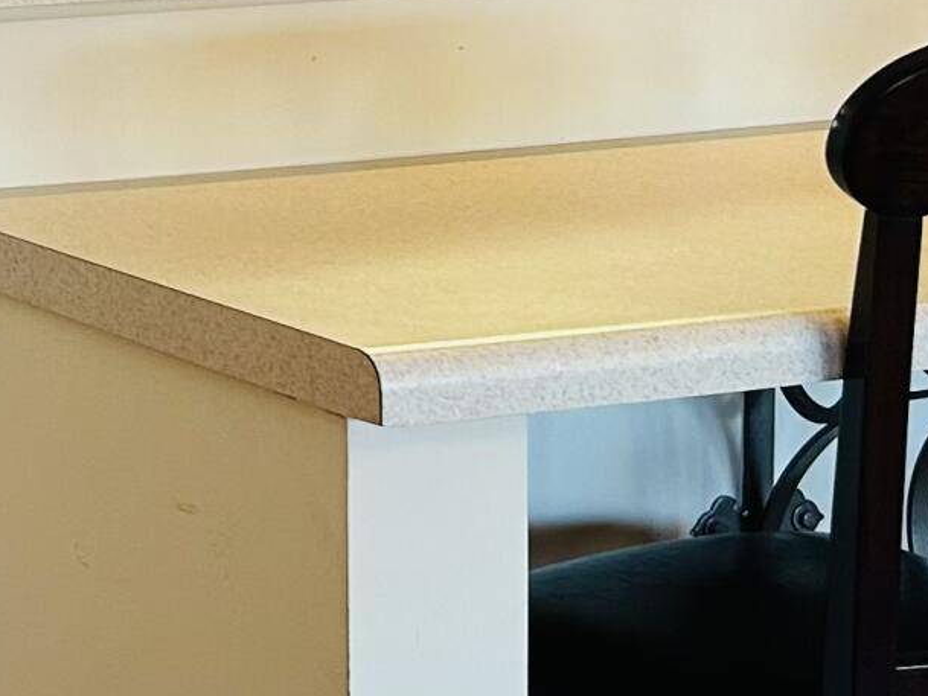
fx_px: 3432
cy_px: -38
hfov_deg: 15.0
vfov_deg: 11.4
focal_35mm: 128
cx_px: -119
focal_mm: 5.7
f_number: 1.5
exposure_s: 1/60
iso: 125
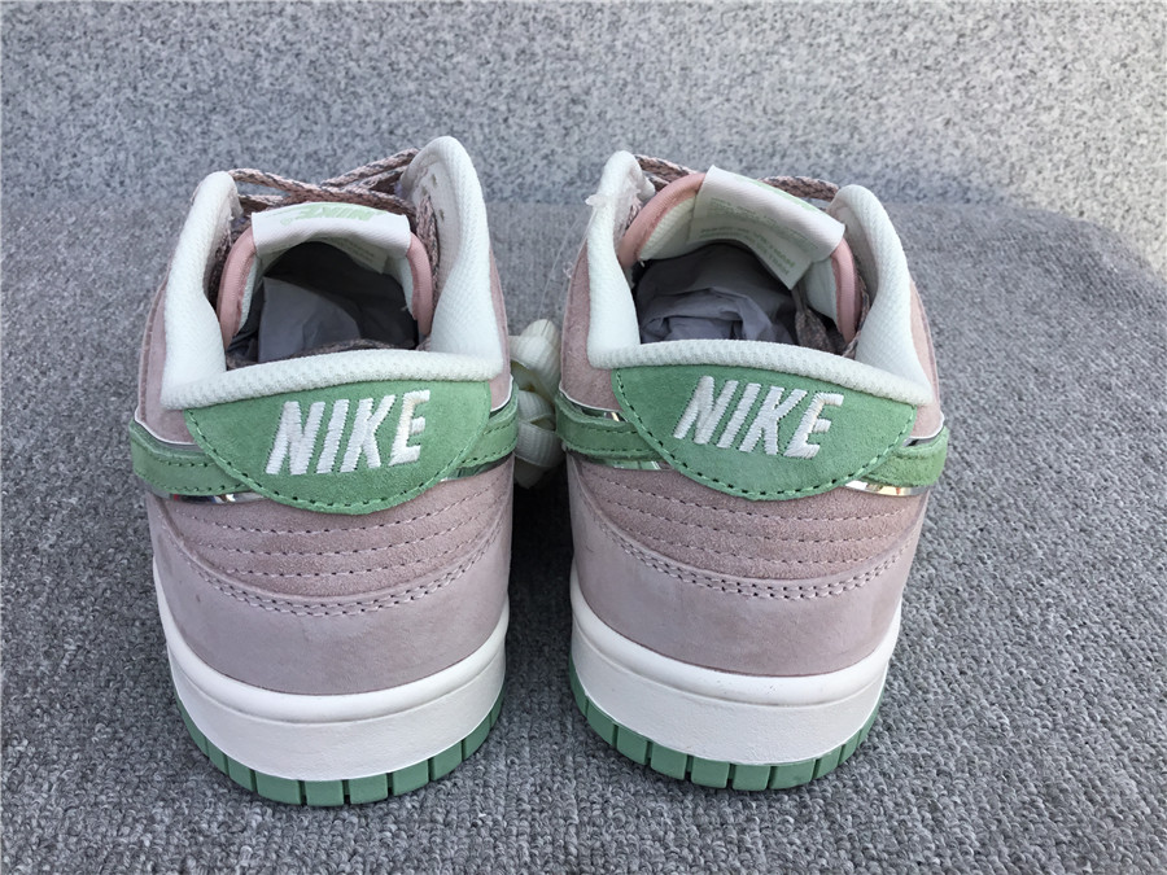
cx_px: 584
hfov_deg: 58.4
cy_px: 438
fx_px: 1045
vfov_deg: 45.4
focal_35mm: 31
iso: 25
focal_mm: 3.3
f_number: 2.4
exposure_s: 1/310
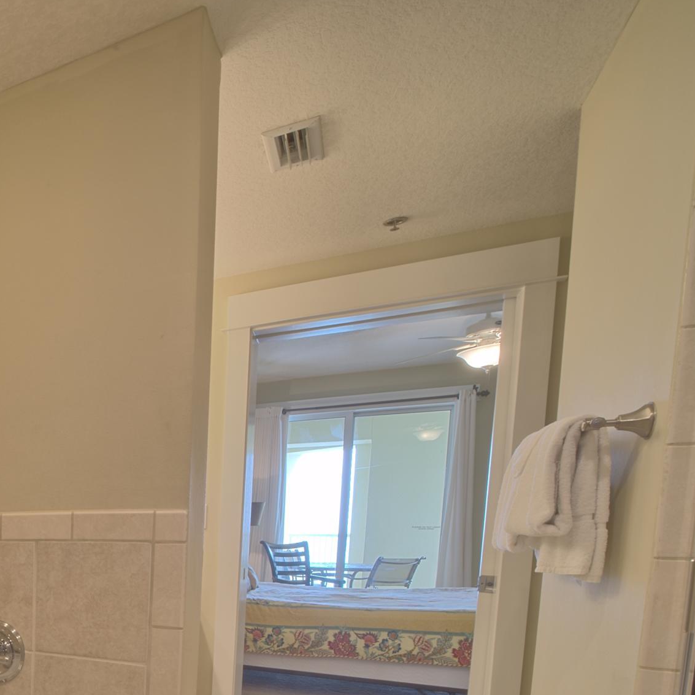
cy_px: 597
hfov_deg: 43.9
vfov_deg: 53.3
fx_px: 613
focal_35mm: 27
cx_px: -85
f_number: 22
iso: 200
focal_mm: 12
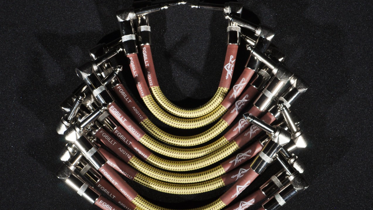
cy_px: 121
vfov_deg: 15.3
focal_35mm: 79
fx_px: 781
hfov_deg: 26.8
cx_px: 188
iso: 800
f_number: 14
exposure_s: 1/160
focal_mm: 50
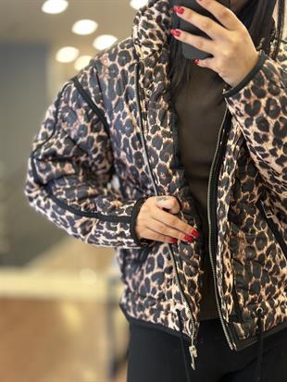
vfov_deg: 39.6
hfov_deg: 30.3
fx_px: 530
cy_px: 191
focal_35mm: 48
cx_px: 144
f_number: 1.78
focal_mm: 6.86
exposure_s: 1/60
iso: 250
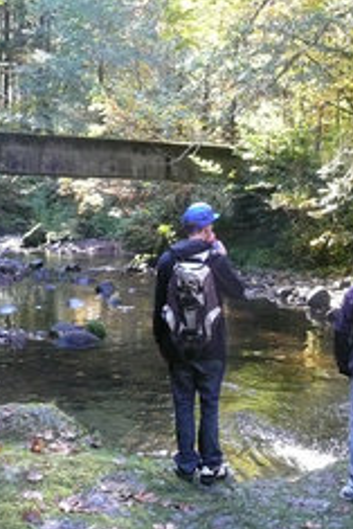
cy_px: 281
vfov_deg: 37.5
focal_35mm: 53
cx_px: 274
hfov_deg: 25.2
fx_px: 778
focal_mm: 4.9
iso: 400
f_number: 3.4
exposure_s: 1/50
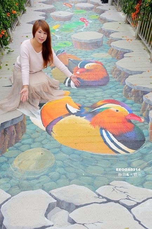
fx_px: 190
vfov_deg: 61.9
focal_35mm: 30
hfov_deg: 43.6
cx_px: 76
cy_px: 114
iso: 125
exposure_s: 1/500
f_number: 2.8
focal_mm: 10.89
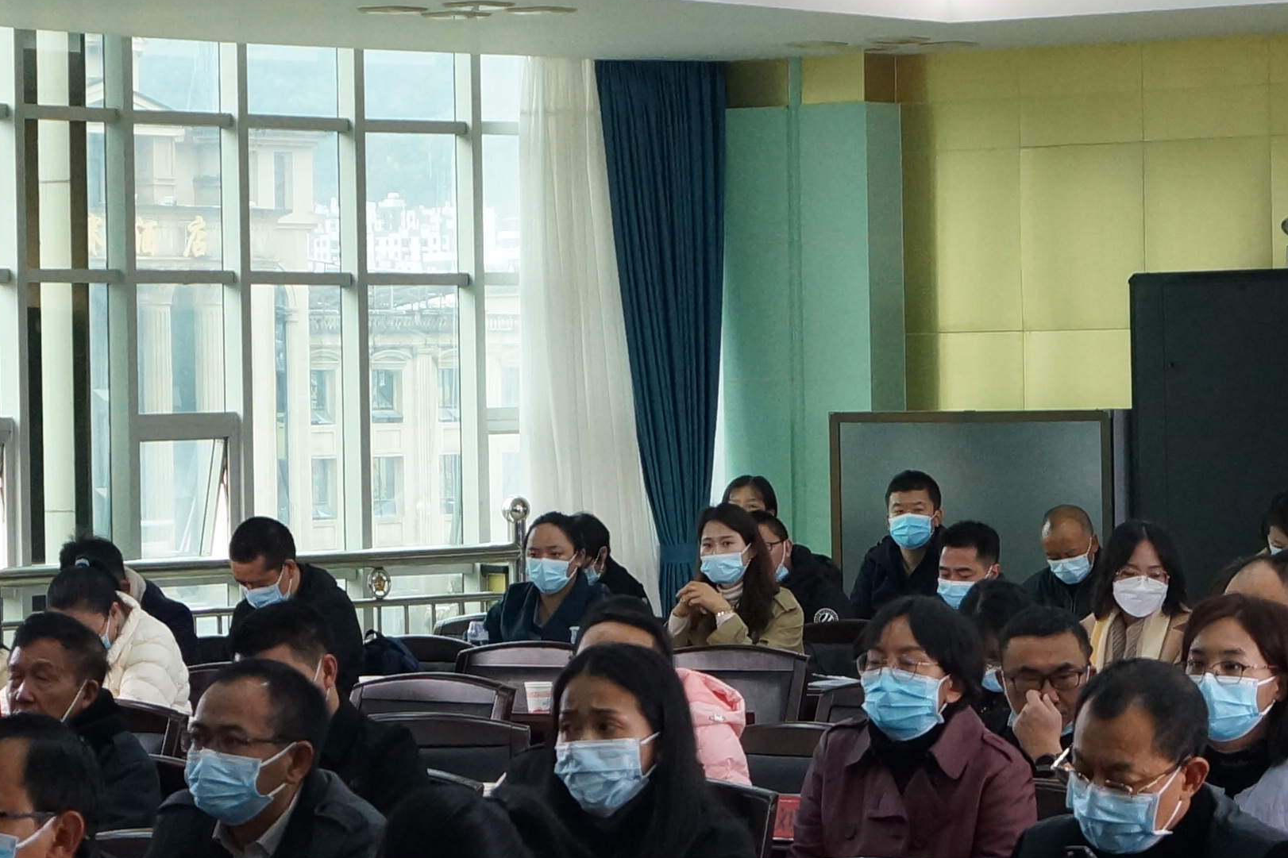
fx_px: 5294
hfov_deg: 13.9
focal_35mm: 148
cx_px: 483
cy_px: 321
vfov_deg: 9.3
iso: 800
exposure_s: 1/60
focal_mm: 27
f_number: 4
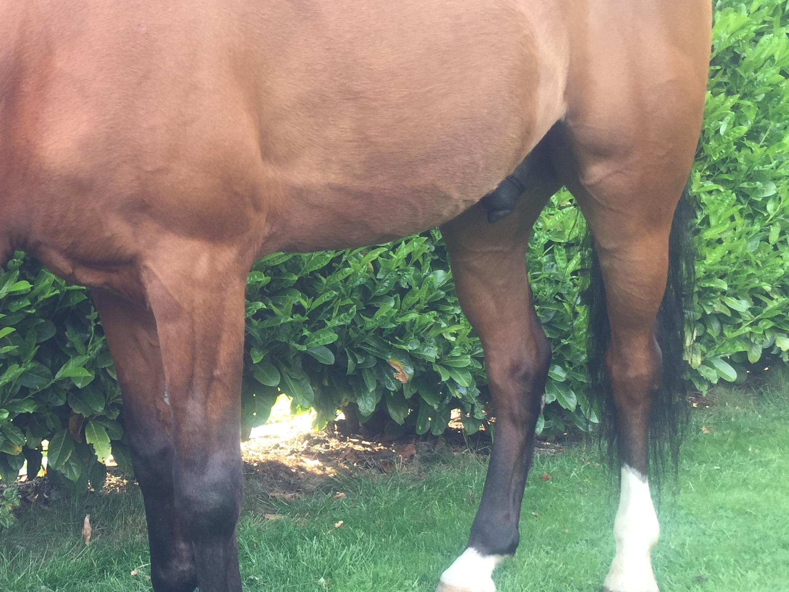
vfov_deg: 29.1
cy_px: 324
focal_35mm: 50
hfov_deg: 36.5
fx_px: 1140
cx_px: 123
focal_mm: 4.15
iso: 32
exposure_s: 1/50
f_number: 2.2
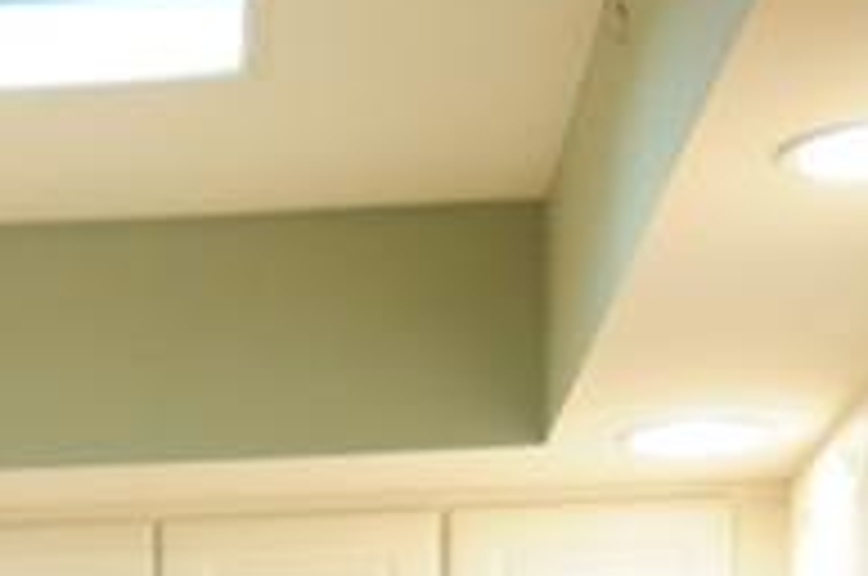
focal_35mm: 143
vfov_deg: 8.8
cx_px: -157
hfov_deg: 14.0
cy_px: 1323
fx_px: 3442
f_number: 4
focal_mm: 18
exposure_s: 1/30
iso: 800
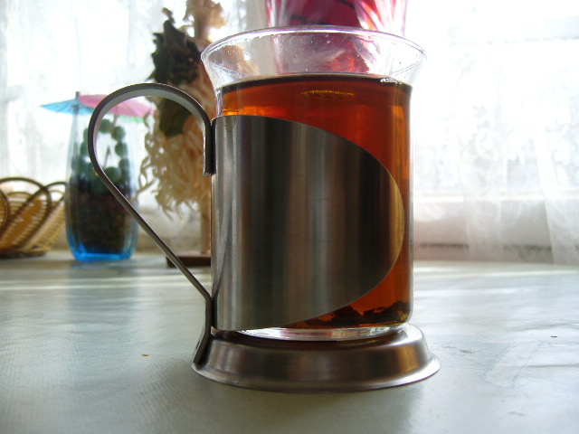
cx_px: 290
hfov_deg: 52.6
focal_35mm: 35
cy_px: 217
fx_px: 585
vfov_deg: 40.7
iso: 80
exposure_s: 1/60
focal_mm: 5.8
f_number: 2.8
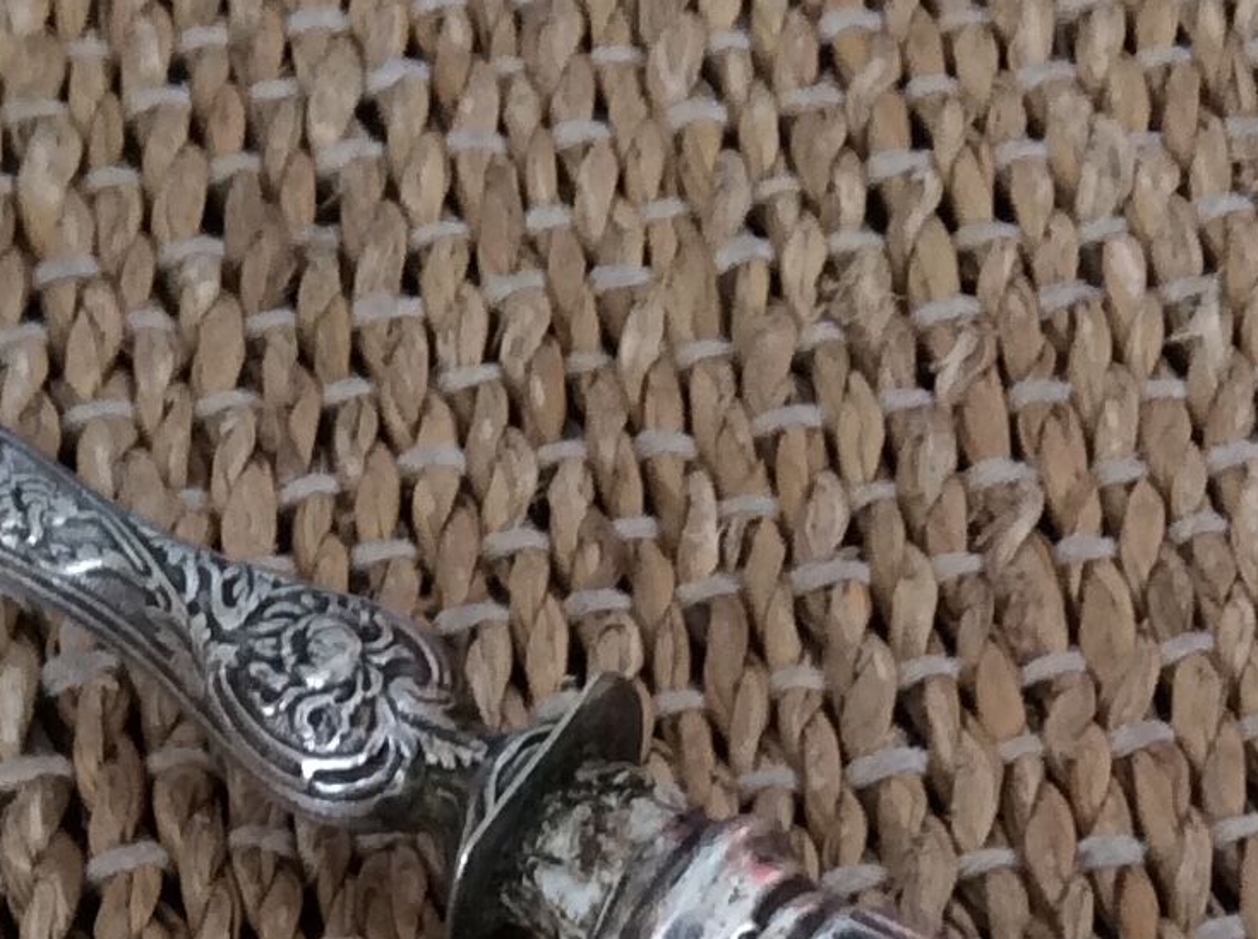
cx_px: 783
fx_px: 4100
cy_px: 1547
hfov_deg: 17.4
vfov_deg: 12.2
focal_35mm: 113
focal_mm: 3.3
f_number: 2.4
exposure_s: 1/25
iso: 80
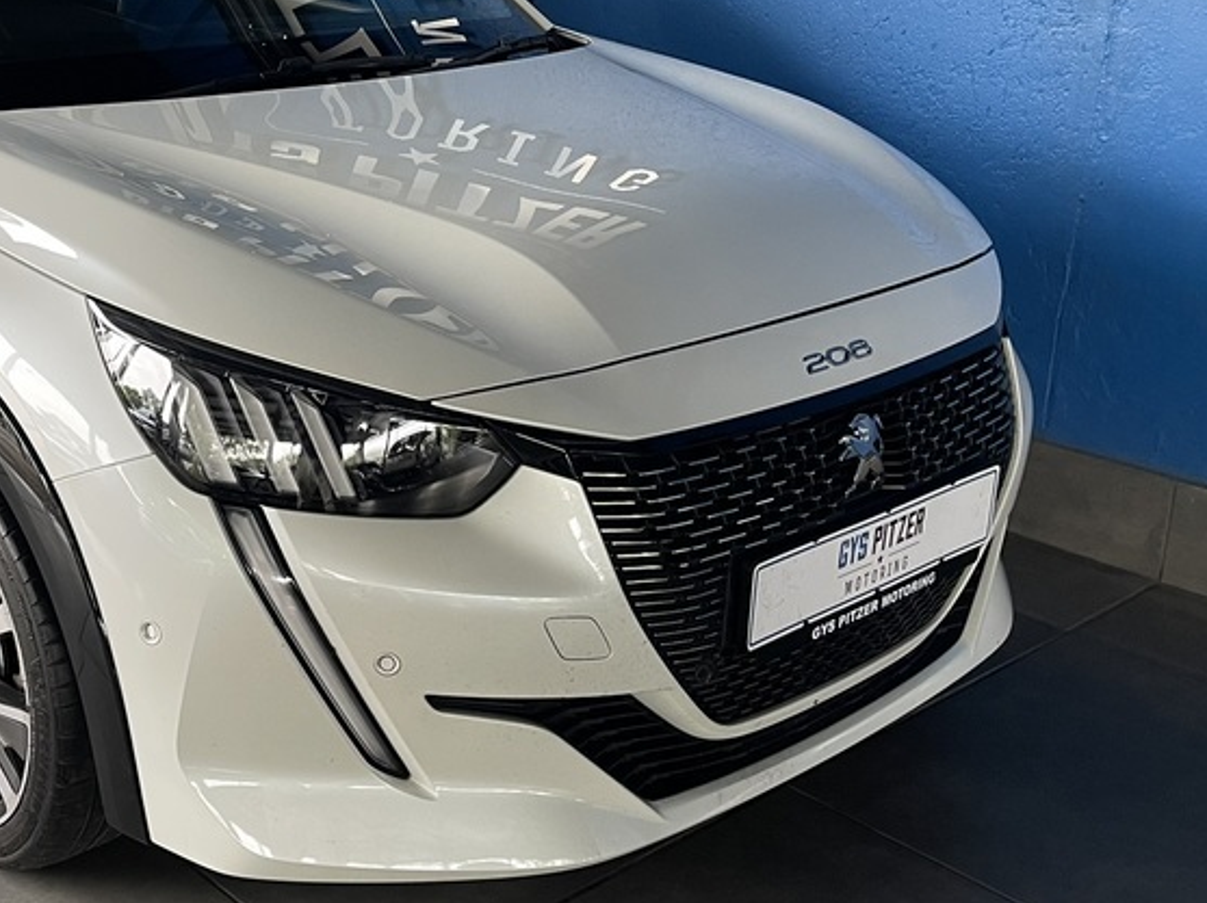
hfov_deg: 40.1
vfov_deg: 31.4
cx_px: 295
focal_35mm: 46
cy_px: 370
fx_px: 1603
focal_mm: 5.1
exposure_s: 1/50
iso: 125
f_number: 1.6
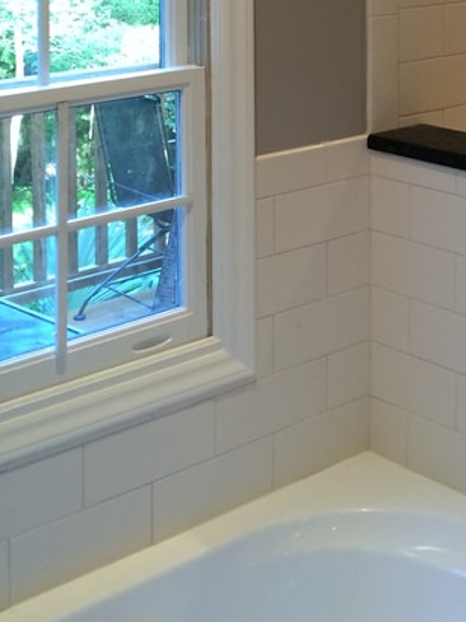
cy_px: -68
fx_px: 1311
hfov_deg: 19.0
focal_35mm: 73
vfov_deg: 24.8
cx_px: 558
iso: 64
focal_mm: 4.12
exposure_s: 1/30
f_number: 2.2
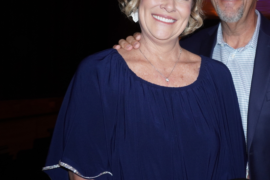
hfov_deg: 42.8
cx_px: 211
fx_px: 330
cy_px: 68
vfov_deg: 30.3
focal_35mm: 44
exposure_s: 1/60
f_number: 3.5
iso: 800
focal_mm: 16
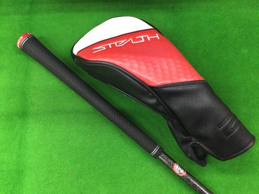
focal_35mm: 31
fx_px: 232
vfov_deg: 45.4
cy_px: 97
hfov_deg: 58.4
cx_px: 130
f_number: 2.4
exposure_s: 1/30
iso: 200
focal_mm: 3.3
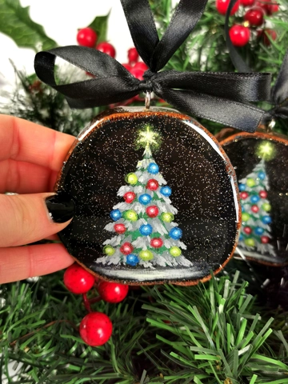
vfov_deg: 55.4
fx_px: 366
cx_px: 144
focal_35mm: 33
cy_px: 192
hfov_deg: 42.9
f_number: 1.6
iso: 80
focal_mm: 5.56
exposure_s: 1/100
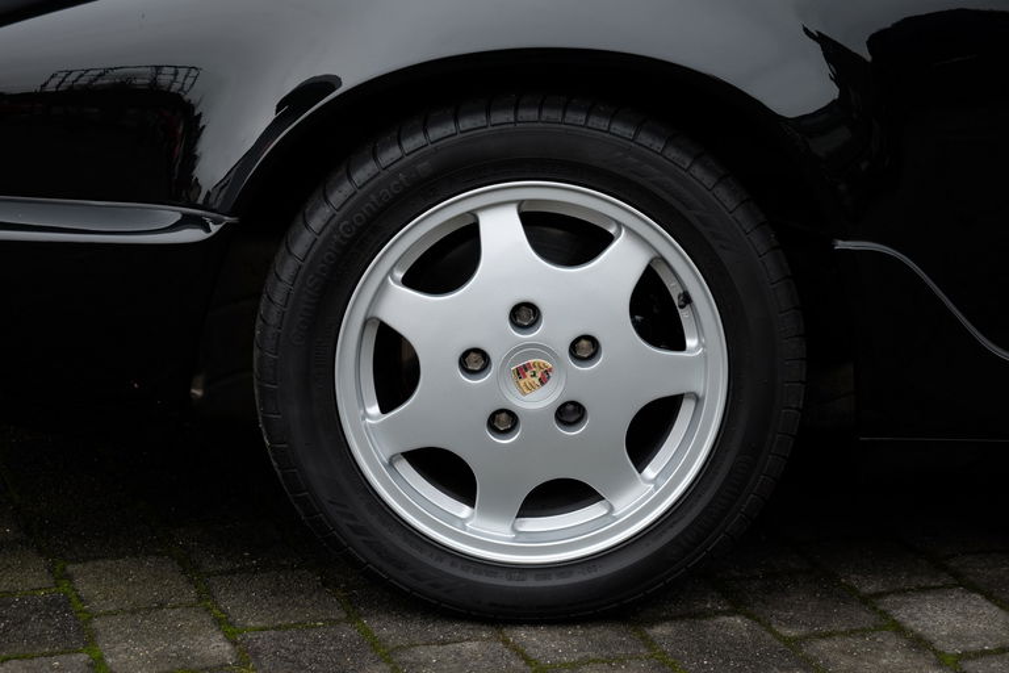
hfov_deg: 26.7
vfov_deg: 17.9
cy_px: 336
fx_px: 2130
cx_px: 504
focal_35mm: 76
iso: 200
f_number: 4
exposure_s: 1/100
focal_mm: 50.5
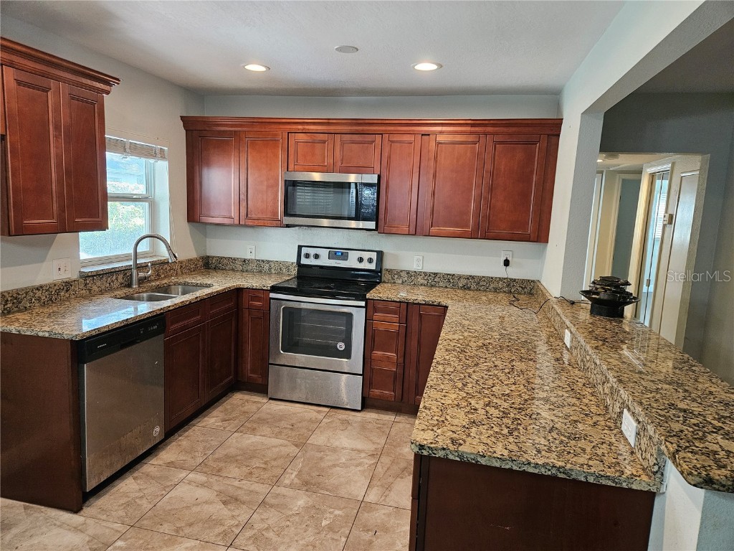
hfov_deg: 73.9
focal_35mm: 23
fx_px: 488
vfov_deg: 58.9
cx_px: 367
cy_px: 276
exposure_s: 1/120
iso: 640
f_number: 1.8
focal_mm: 5.4
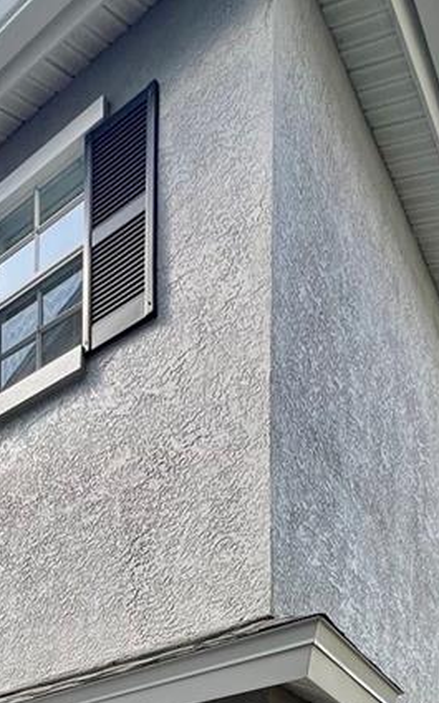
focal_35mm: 39
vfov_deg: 33.9
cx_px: 76
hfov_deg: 31.7
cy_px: 940
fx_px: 747
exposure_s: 1/110
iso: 32
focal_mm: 1.57
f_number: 1.8
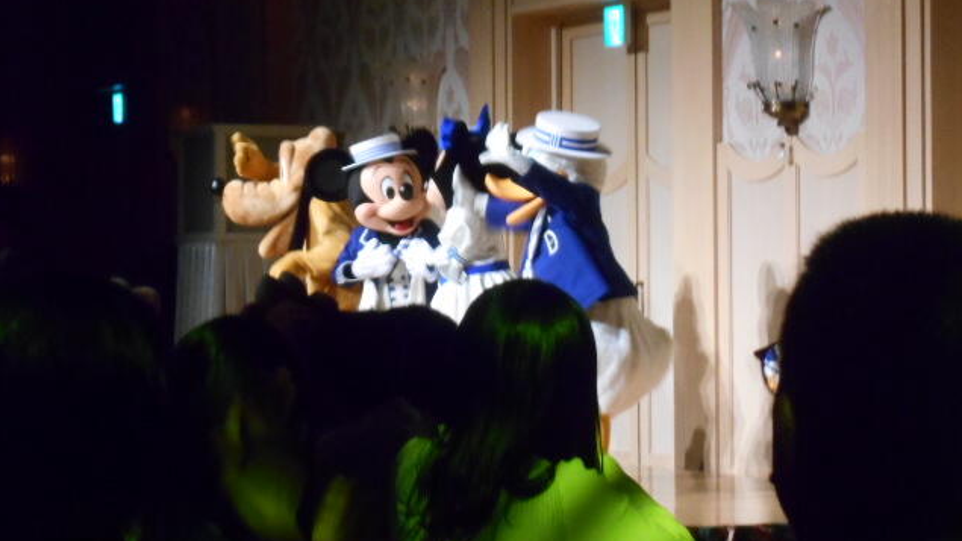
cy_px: 235
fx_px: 3163
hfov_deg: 17.3
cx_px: 480
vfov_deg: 9.8
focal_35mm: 124
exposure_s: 1/40
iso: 800
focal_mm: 20.1
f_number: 6
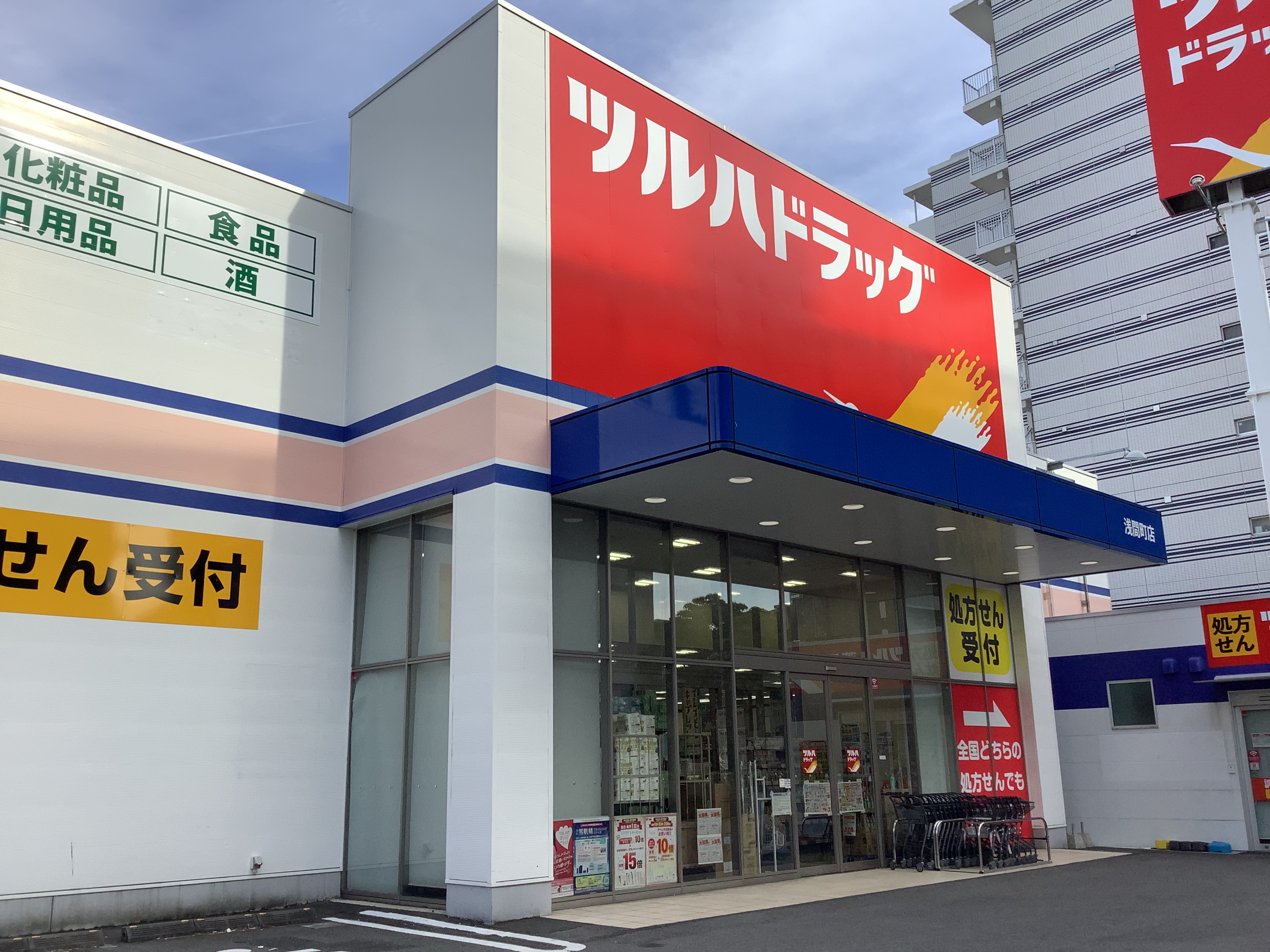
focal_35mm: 31
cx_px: 635
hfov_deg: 58.4
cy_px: 476
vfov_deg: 45.4
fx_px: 1137
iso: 25
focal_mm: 3.3
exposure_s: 1/679
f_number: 2.4
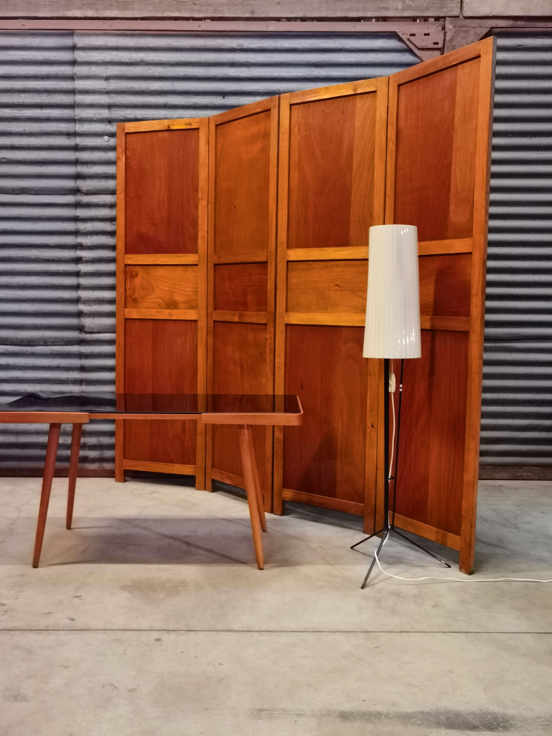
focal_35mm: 33
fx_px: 702
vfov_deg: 55.4
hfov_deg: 42.9
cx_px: 276
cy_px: 368
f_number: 1.9
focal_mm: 6.71
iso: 800
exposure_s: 1/20
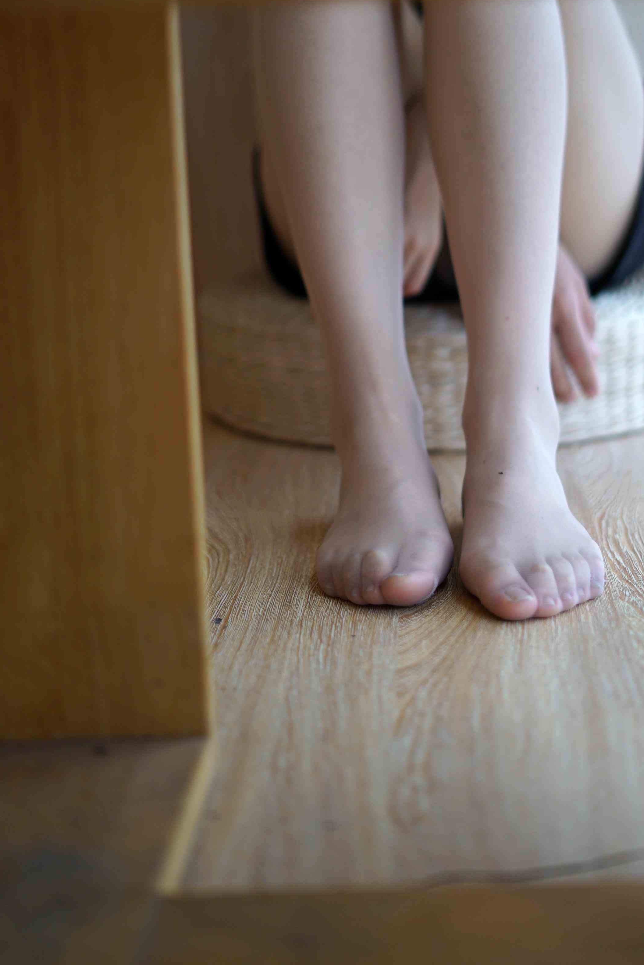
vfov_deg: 29.8
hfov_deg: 20.3
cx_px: 429
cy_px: 321
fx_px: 1796
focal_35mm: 67
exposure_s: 1/1600
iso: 200
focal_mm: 50
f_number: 1.8
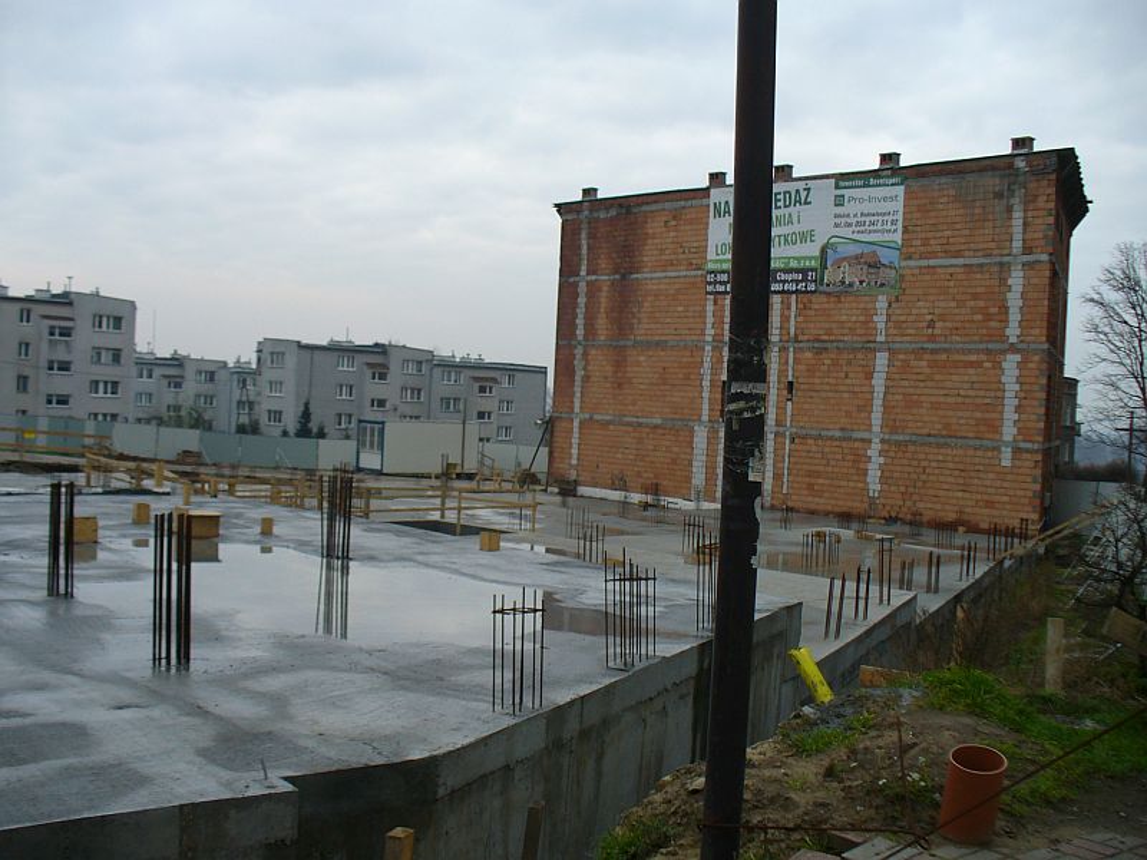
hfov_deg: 50.1
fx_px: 1226
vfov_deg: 38.7
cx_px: 574
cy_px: 430
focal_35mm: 37
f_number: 2.8
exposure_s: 1/125
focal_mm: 6.1
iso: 80
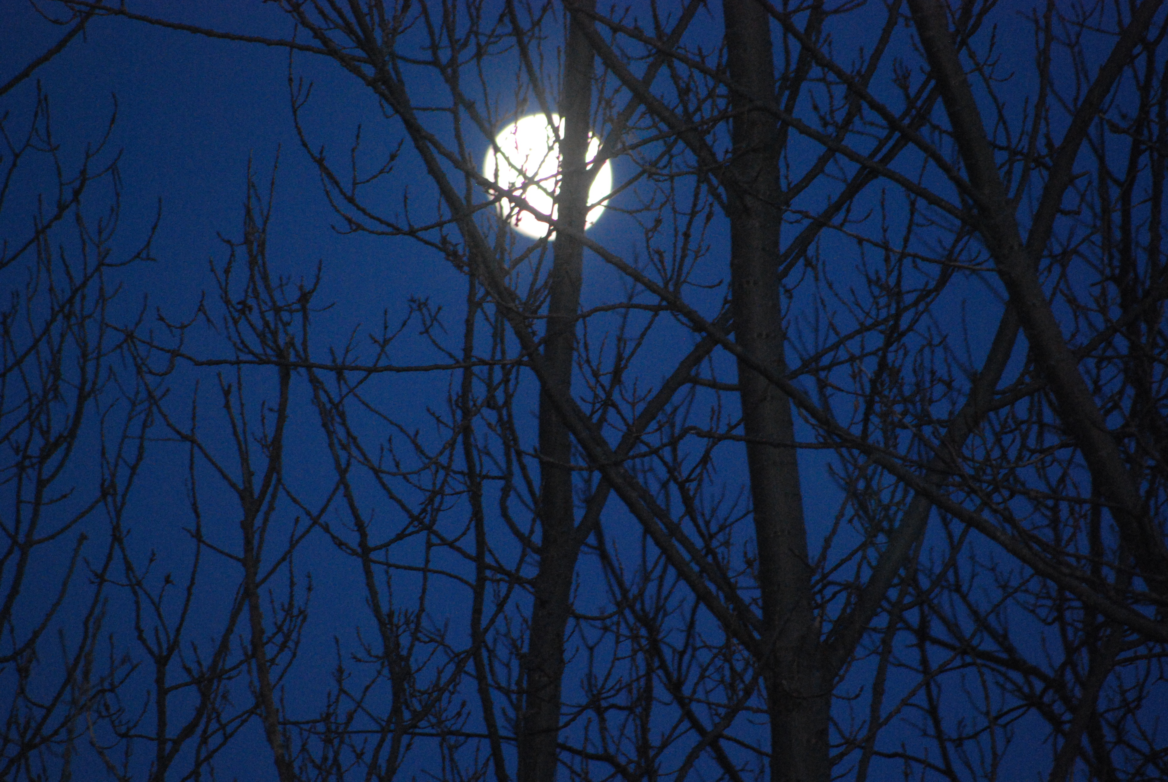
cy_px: 391
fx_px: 11694
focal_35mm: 360
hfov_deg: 5.7
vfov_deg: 3.8
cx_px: 584
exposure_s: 1/60
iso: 1600
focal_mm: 240
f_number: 5.3
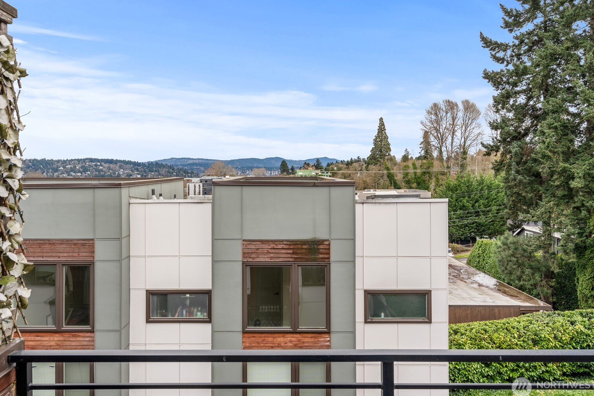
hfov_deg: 67.3
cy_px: 179
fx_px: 445
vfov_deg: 47.9
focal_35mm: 27
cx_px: 274
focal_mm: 24
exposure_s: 1/50
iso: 100
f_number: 8
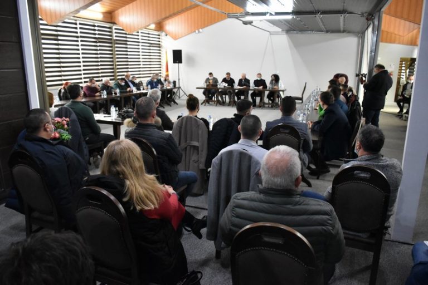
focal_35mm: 27
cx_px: 214
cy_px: 142
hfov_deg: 67.4
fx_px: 321
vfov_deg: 47.9
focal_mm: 18
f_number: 3.5
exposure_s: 1/100
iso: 4000
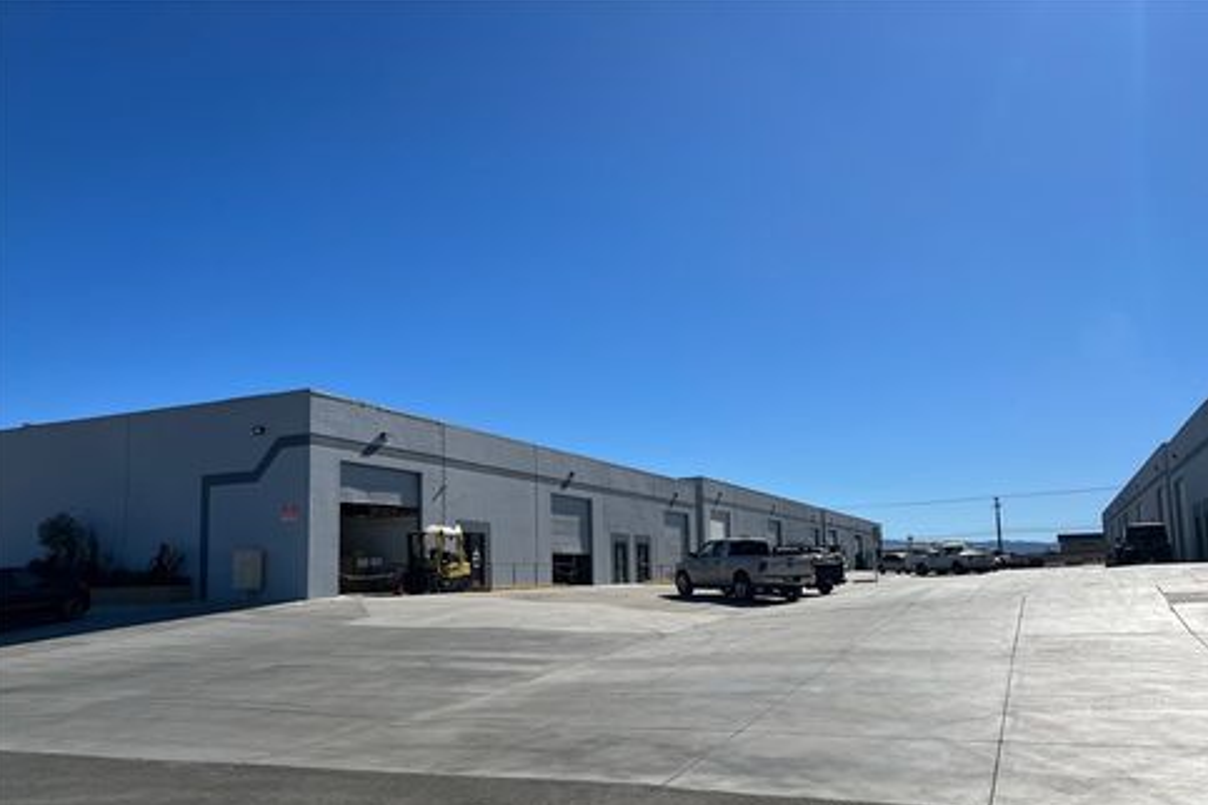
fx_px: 939
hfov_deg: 65.5
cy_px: 466
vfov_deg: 46.2
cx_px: 615
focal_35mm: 28
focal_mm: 5.7
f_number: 1.5
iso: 50
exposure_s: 1/9434
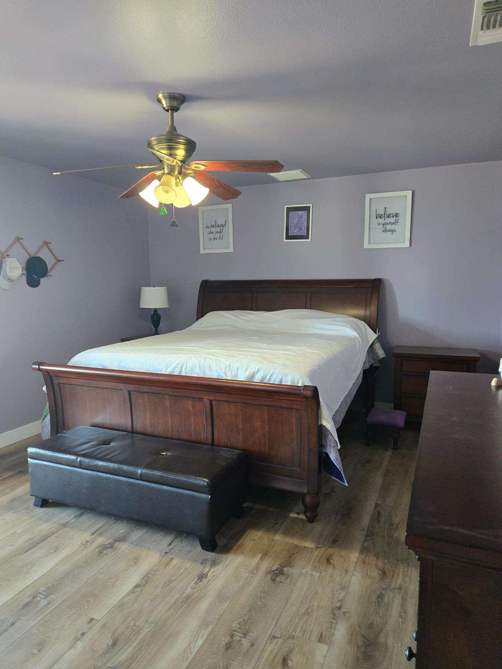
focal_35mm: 24
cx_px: 246
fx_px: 464
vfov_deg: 71.6
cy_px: 337
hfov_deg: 56.8
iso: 640
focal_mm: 5.4
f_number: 1.8
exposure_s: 1/120
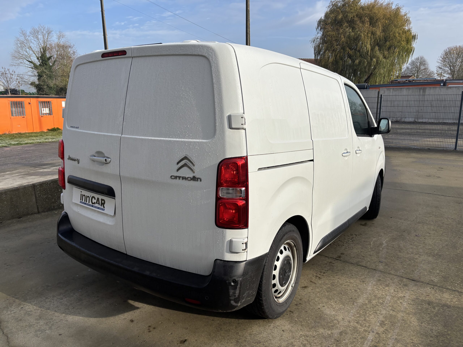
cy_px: 174
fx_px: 348
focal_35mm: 26
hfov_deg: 67.3
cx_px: 232
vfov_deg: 53.1
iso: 50
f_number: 1.6
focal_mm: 5.96
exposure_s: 1/3650
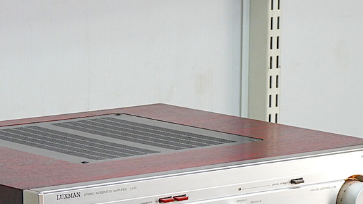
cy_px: 233
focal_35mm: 224
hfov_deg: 9.6
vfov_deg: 5.4
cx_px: 115
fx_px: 2156
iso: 200
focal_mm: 20.6
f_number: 5.1
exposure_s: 1/15
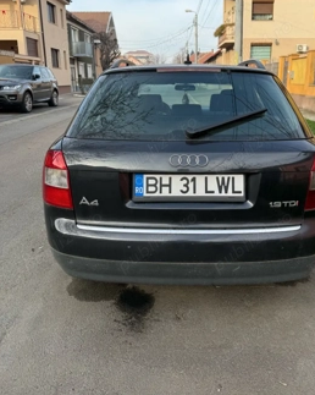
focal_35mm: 29
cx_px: 182
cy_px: 161
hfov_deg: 49.7
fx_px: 338
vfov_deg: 60.1
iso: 80
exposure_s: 1/1046
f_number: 1.78
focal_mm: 6.76
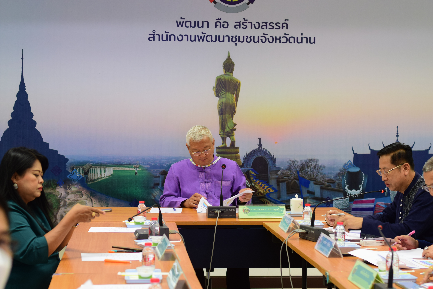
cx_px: 216
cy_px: 144
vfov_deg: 18.2
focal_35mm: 75
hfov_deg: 27.0
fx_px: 902
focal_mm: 50
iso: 500
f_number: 3.2
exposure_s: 1/100
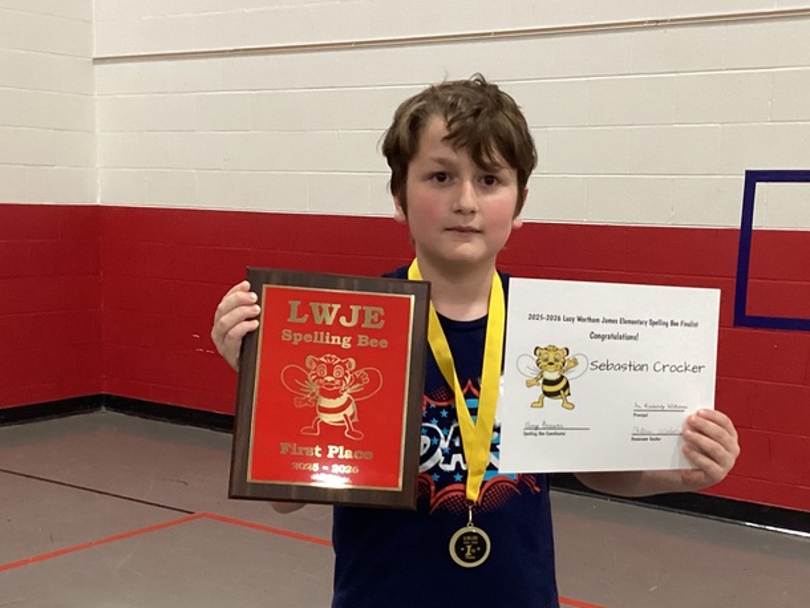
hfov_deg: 36.7
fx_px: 1217
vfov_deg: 28.0
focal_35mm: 52
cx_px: 475
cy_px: 376
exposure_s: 1/60
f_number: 2.4
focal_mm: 3.3
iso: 250
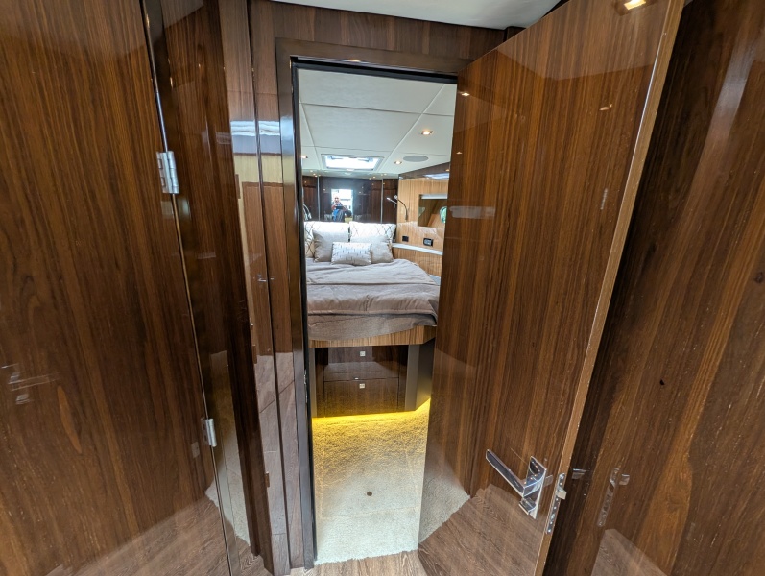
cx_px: 382
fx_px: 266
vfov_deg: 94.6
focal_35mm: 12
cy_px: 288
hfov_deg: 110.5
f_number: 1.7
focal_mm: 2.02
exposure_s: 1/41.6
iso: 66
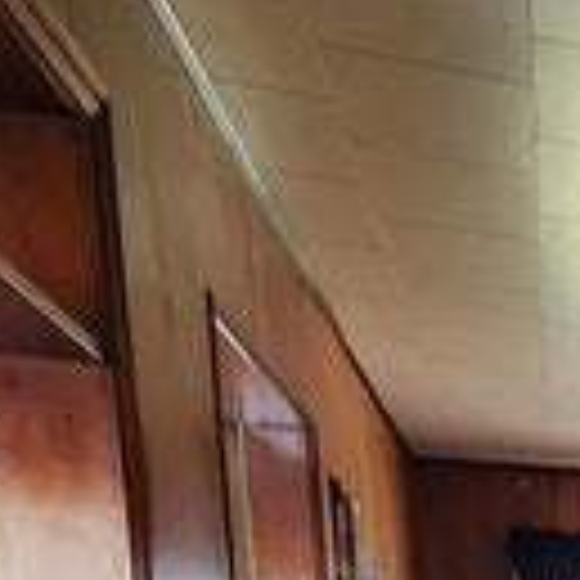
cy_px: 953
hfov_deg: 23.3
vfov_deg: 22.4
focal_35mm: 57
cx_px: 899
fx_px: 1081
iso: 400
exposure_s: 1/30
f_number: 2.2
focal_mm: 2.2
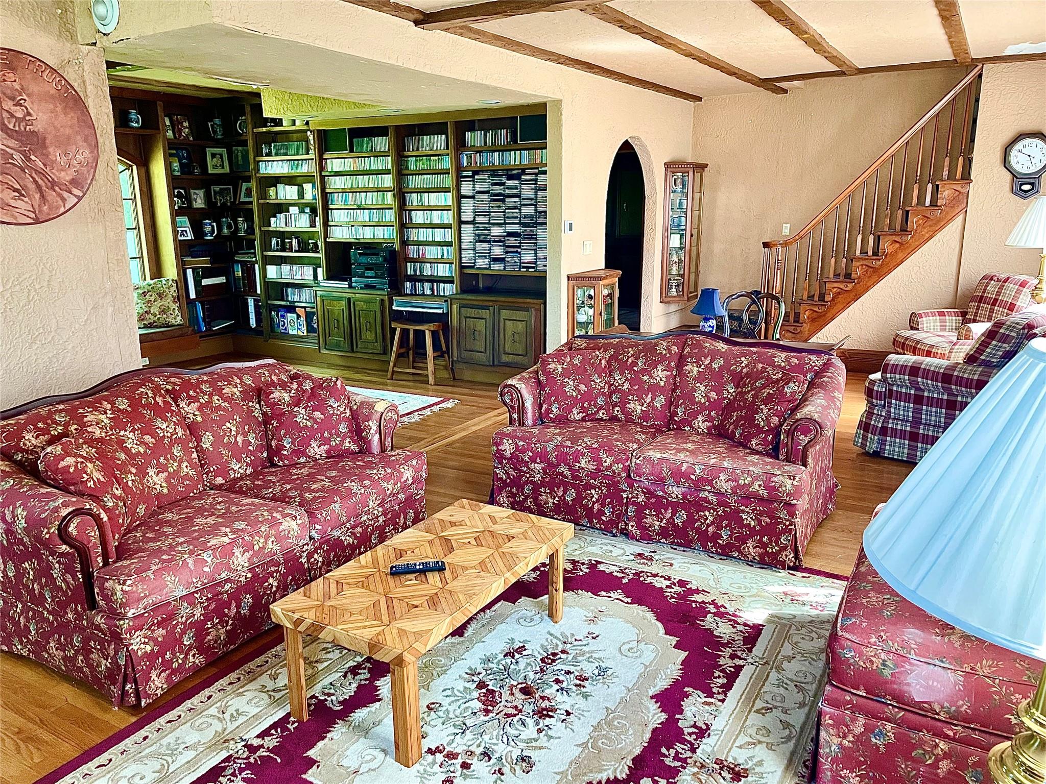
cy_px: 392
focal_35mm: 26
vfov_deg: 53.1
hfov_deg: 67.3
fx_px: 786
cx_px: 523
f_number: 1.6
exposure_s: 1/60
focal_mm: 4.2
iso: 320
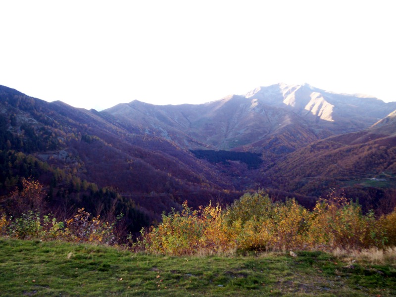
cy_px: 148
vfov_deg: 39.7
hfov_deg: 51.4
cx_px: 198
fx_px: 412
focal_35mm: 36
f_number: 4.5
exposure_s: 1/62.6
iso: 100
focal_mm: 5.9
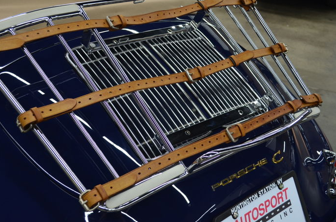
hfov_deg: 40.7
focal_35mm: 49
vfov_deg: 27.6
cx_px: 153
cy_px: 100
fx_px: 452
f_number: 4.5
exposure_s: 1/60
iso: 450
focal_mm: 29
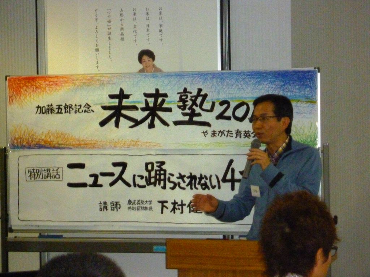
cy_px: 138
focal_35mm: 109
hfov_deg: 18.0
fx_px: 1165
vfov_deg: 13.6
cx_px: 185
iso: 1000
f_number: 5.7
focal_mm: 19.2
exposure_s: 1/60
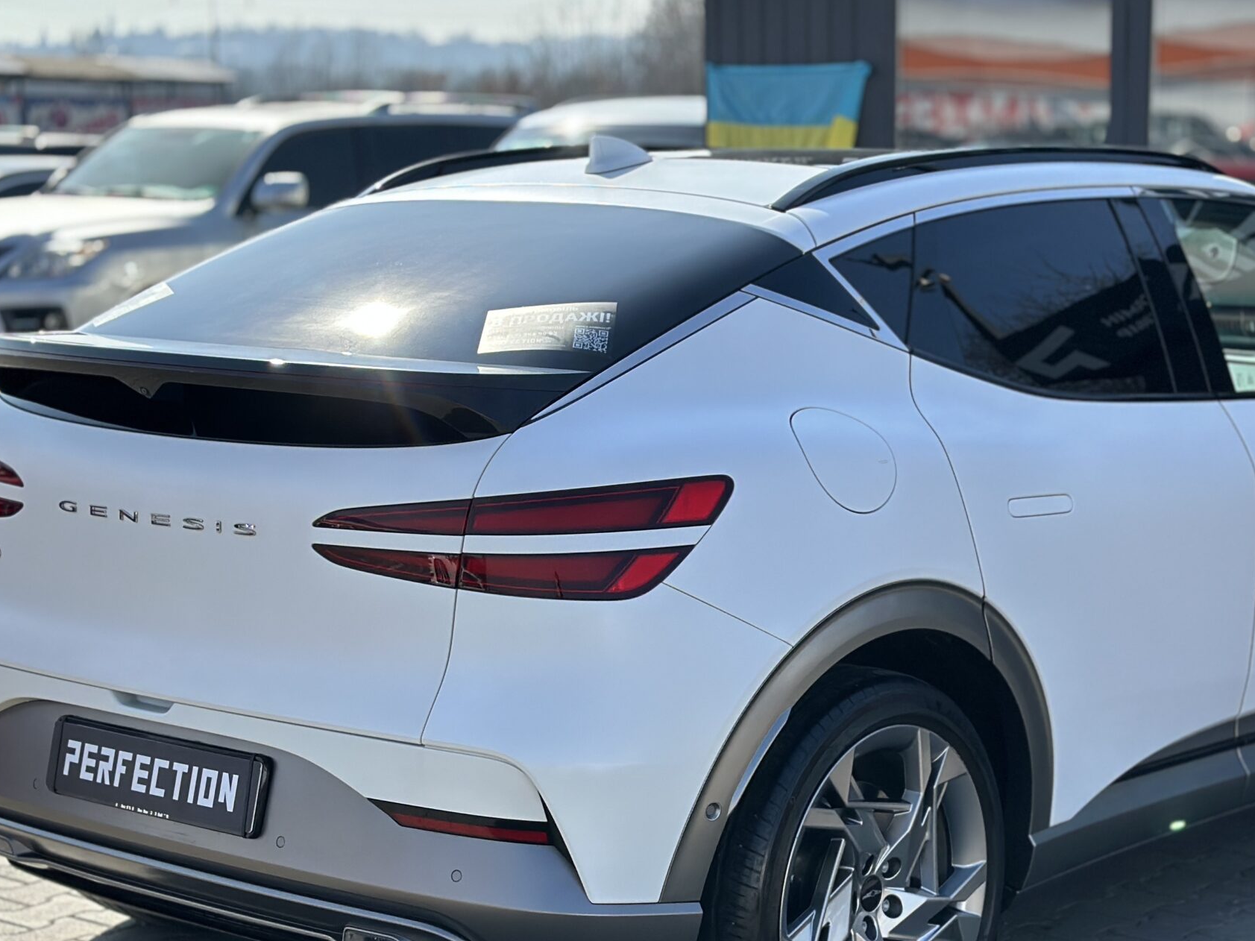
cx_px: 768
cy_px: 535
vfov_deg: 20.2
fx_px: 2646
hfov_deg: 26.6
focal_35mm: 73
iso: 100
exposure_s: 1/3876
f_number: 1.78
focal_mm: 6.86
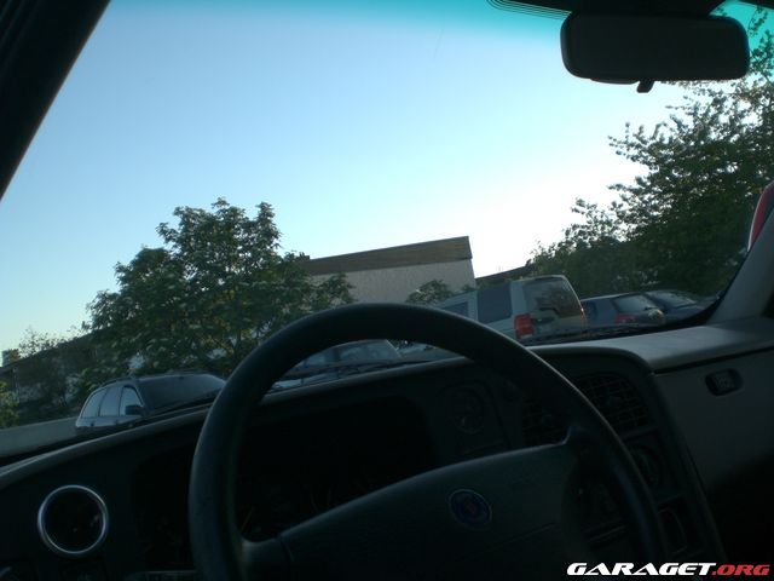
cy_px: 290
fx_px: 850
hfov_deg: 49.0
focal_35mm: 38
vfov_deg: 37.7
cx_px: 387
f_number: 3.1
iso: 50
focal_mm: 6.3
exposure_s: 1/200
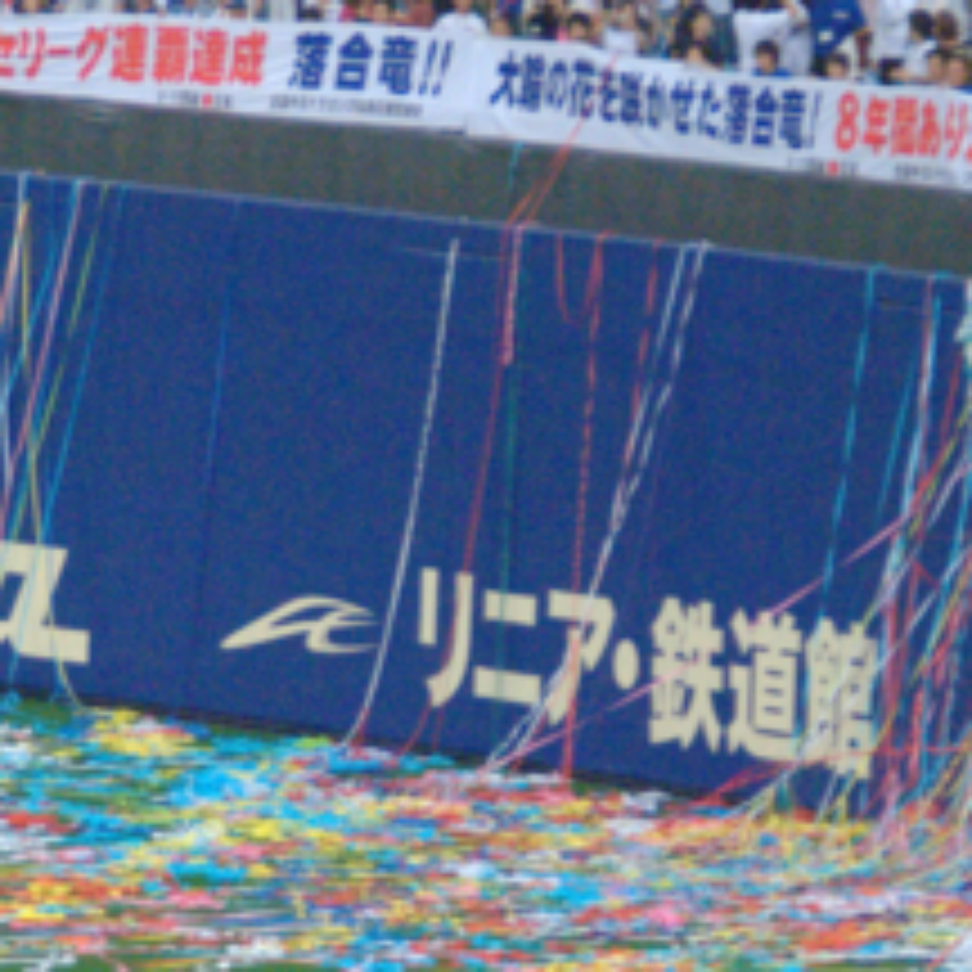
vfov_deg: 3.9
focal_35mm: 449
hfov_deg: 3.9
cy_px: 454
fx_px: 14250
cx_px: 405
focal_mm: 95
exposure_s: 1/125
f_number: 6
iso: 2500
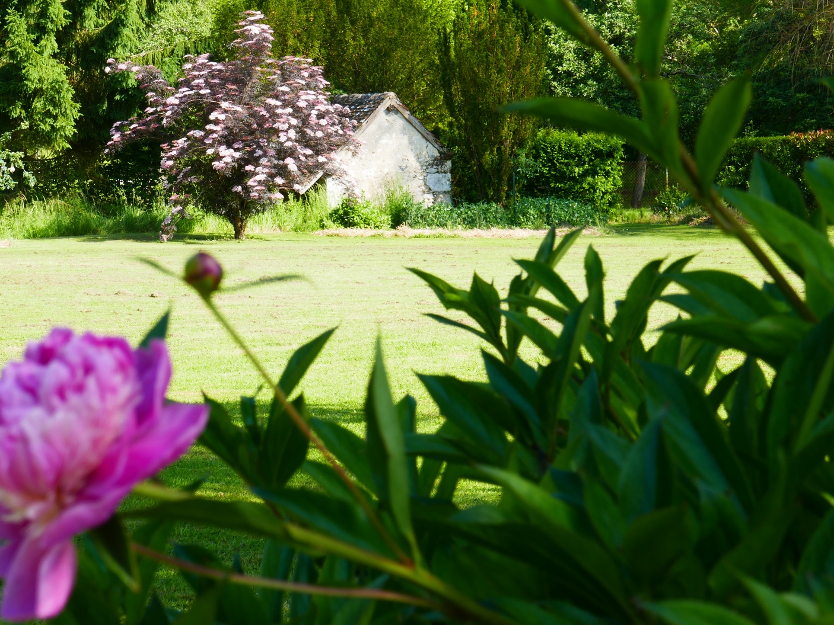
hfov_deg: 21.1
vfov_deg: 15.9
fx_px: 2241
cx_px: 396
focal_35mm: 93
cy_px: 312
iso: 125
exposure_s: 1/80
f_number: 8
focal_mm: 31.1
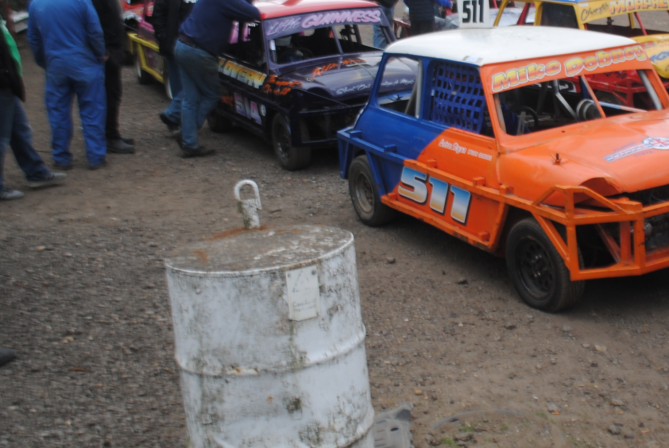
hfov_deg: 33.9
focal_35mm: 57
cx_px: 539
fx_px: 1061
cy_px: 151
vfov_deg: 23.7
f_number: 5.6
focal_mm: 18
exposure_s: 1/125
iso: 100
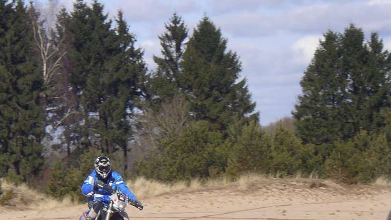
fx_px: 2021
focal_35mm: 195
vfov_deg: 6.2
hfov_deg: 11.0
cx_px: 89
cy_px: 163
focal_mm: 16
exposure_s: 1/125
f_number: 9.6
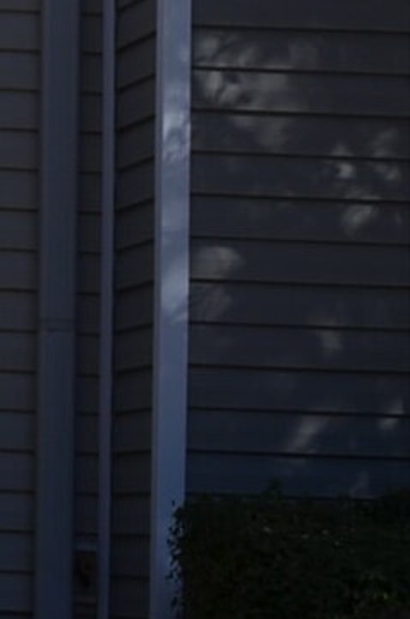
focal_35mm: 230
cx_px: -859
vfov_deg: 9.0
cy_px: 226
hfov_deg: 5.5
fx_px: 3948
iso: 100
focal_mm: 24
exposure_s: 1/250
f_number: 8
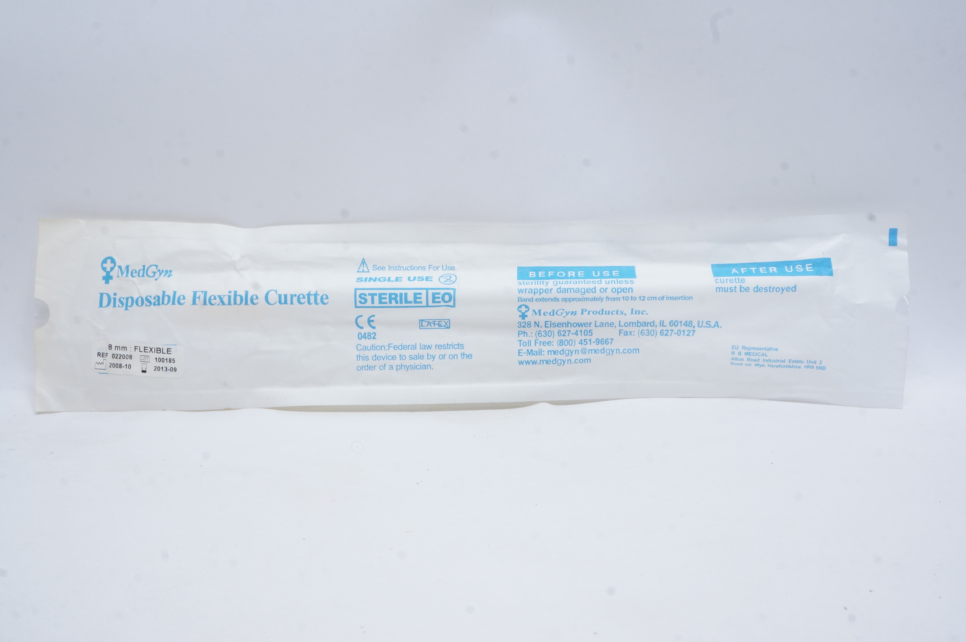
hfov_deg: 53.2
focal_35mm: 36
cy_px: 321
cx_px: 483
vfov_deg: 36.8
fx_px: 965
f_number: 18
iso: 800
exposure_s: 1/8
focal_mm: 24
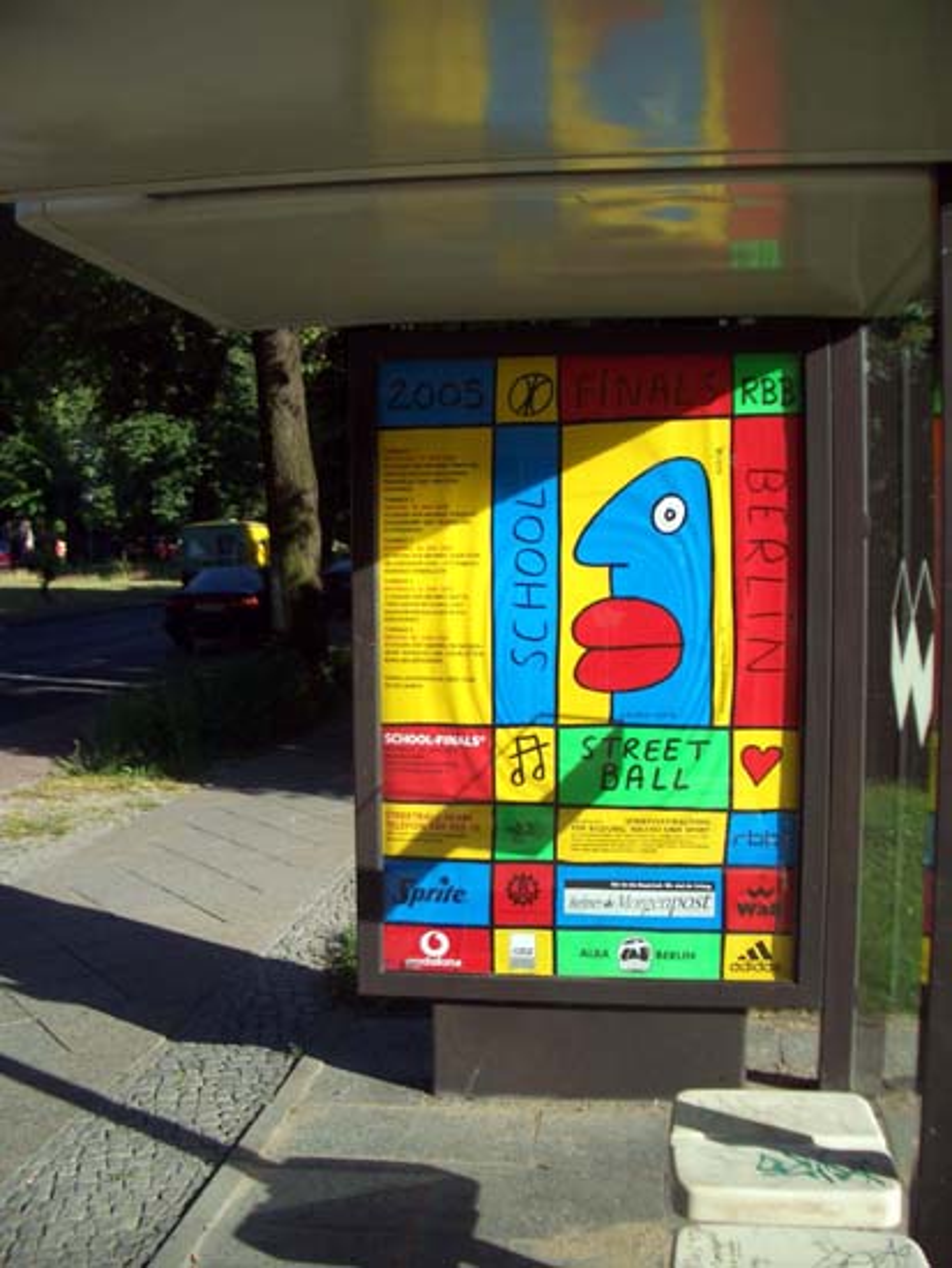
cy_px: 634
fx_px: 1282
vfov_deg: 52.6
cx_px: 476
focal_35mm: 35
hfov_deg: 40.7
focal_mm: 5.8
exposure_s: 1/800
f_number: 2.6
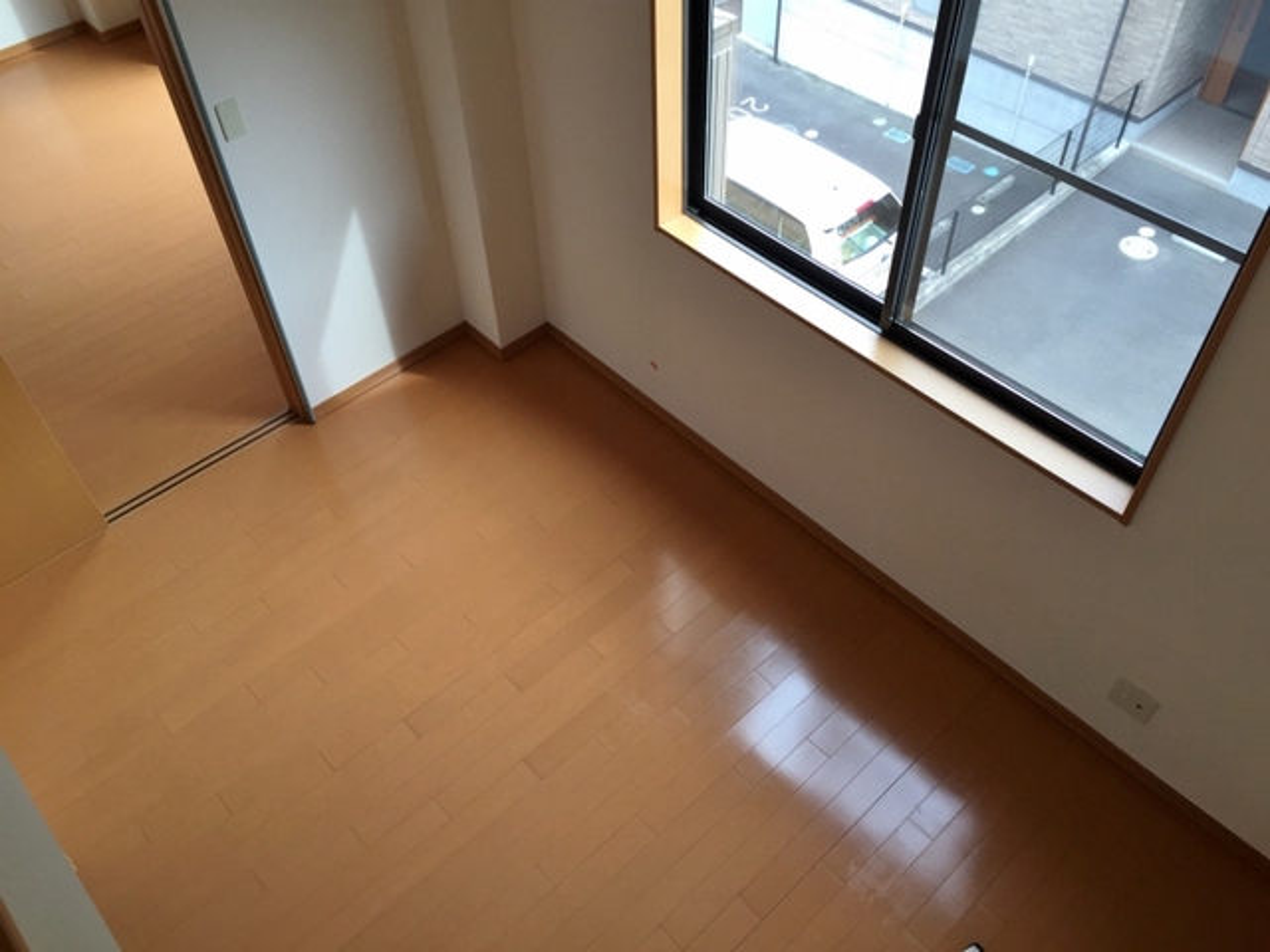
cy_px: 476
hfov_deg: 61.7
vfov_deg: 48.2
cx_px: 635
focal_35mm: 29
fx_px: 1064
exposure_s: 1/120
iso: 50
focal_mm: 4.15
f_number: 2.2
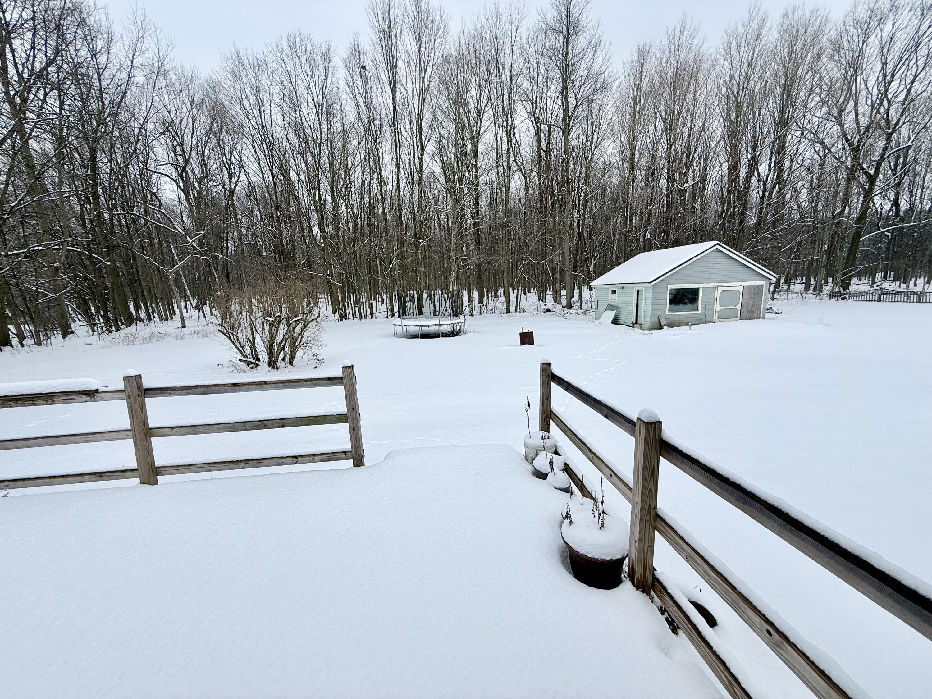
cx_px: 466
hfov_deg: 102.1
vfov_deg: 85.7
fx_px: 377
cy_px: 350
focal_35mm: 14
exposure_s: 1/1698
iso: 50
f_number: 2.2
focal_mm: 2.22
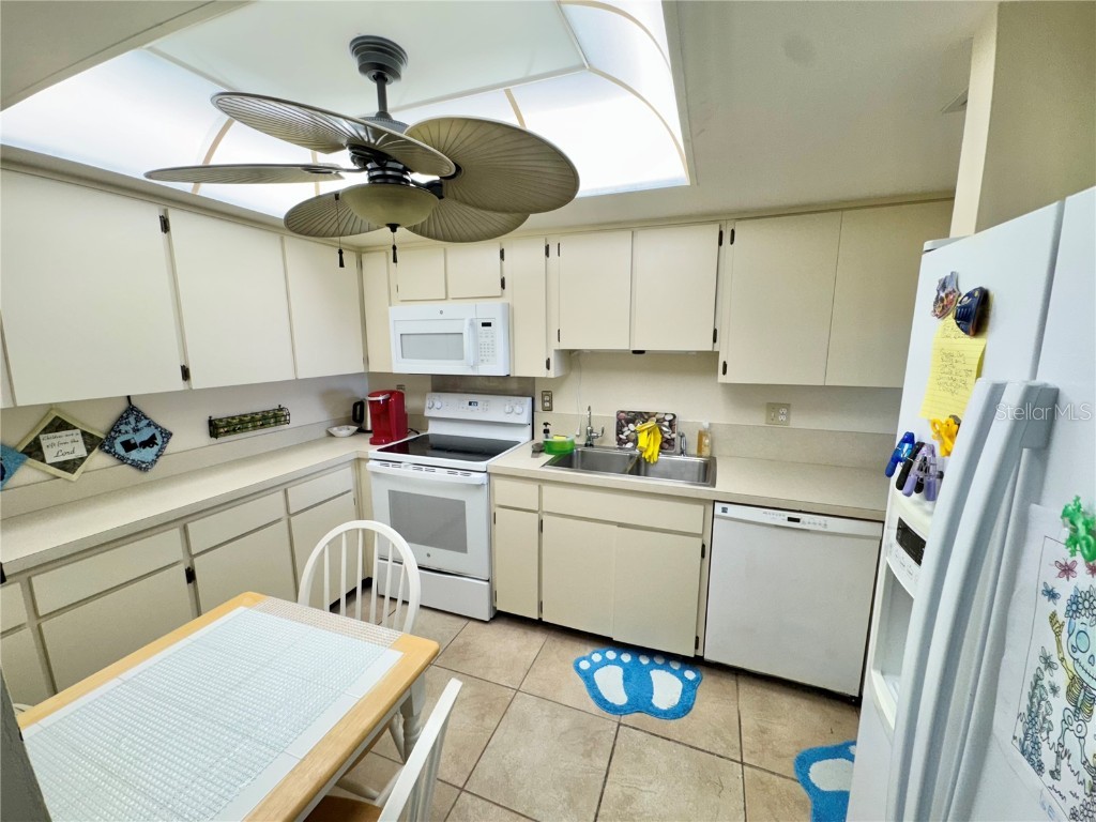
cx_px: 548
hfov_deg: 102.1
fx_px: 443
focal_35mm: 14
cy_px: 411
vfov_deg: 85.7
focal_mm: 2.22
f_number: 2.2
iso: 80
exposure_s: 1/120
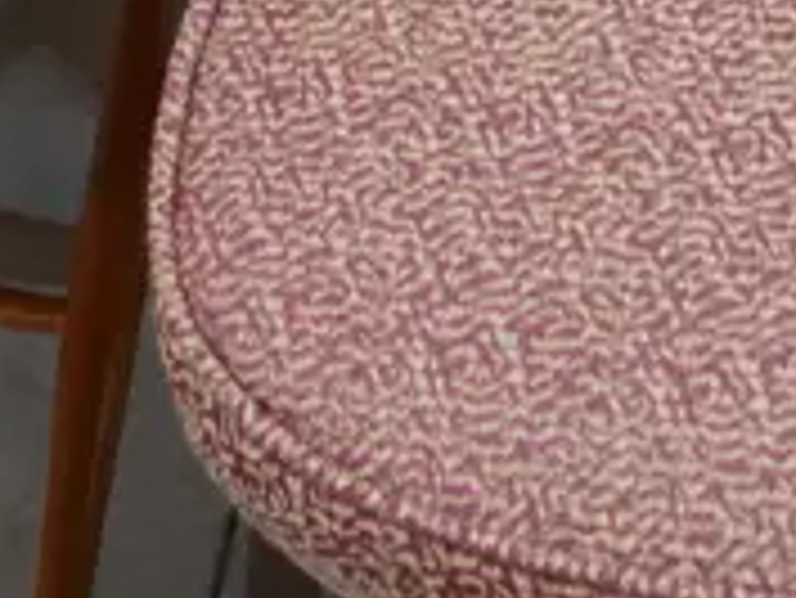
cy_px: -1068
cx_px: 337
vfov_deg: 8.1
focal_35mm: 162
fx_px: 3728
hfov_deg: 12.2
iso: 1000
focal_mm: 14
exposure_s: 1/60
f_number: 3.5
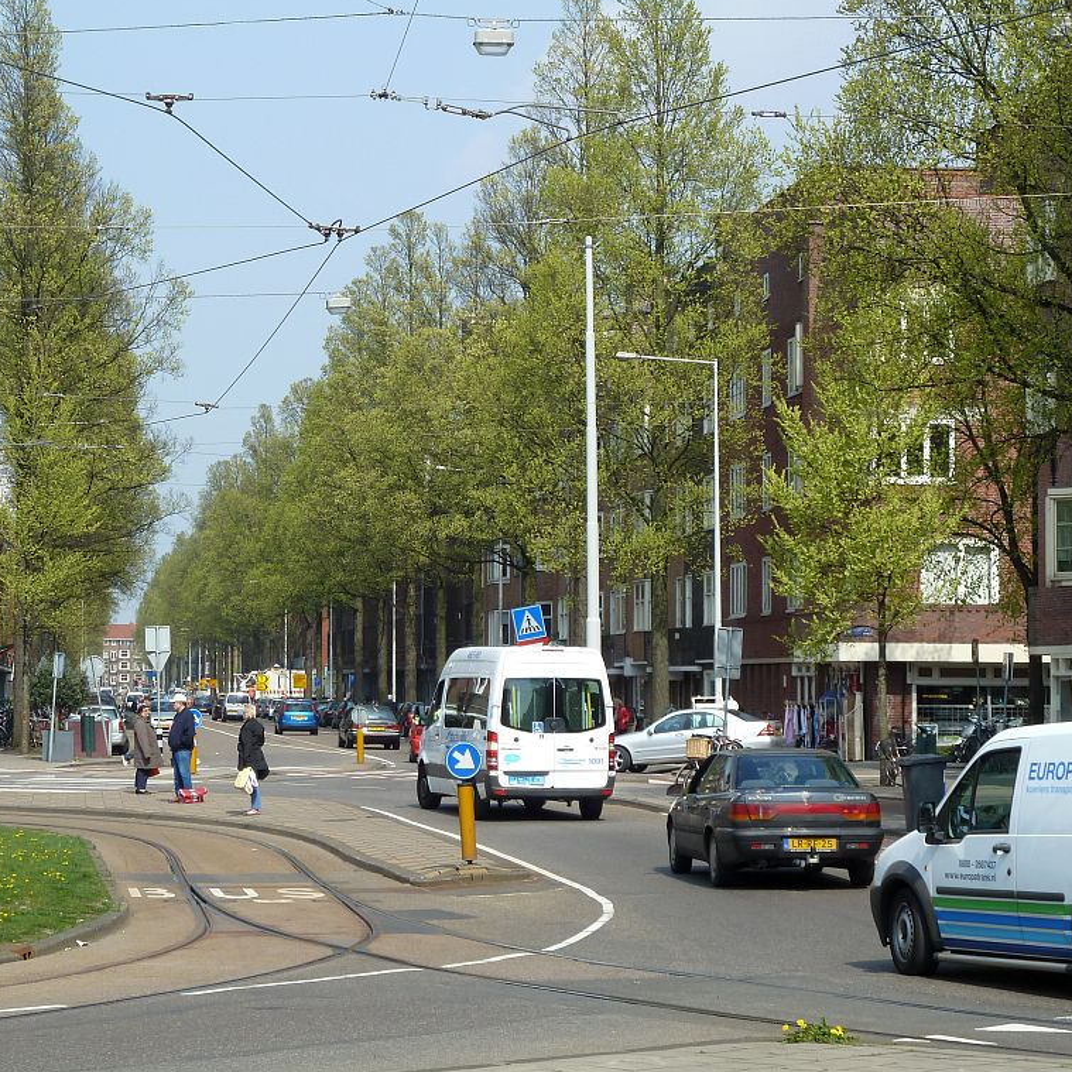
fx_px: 3469
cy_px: 532
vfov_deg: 17.6
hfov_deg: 17.5
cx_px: 397
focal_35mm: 99
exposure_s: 1/400
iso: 80
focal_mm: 13.7
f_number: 4.2
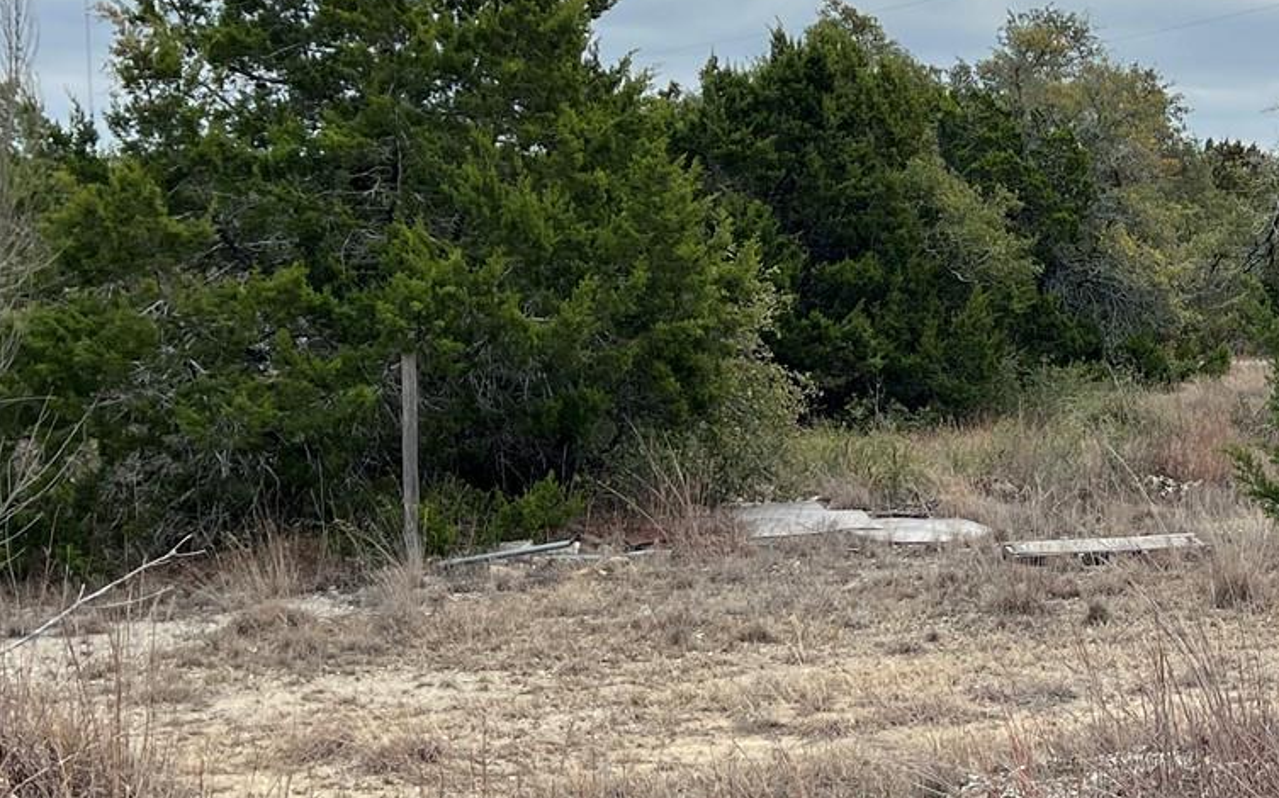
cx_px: 1155
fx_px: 2613
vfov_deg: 17.4
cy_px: 409
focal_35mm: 75
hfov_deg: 26.6
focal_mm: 5.7
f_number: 1.5
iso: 50
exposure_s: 1/1972
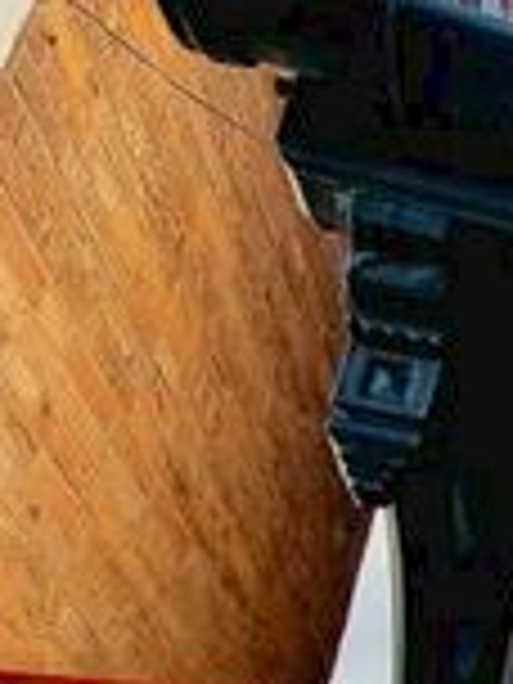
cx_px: 1386
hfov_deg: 13.1
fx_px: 1186
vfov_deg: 28.2
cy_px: 817
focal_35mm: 60
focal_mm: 2.2
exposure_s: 1/974
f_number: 2.2
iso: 50
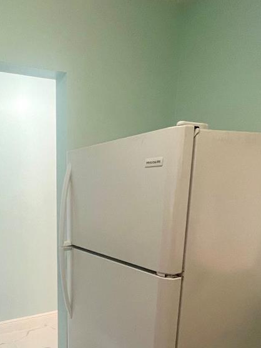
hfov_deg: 46.1
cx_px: 38
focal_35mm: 28
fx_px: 281
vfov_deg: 59.7
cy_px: 264
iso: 160
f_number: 1.8
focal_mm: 1.57
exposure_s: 1/120
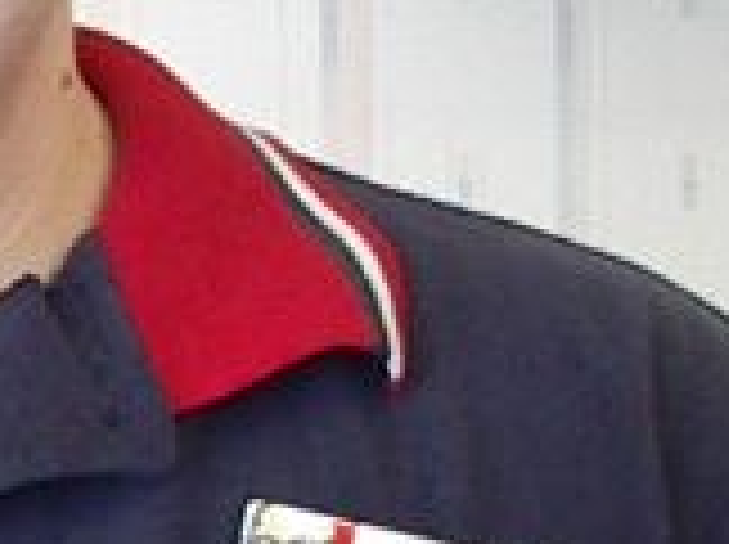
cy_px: 602
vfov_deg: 6.3
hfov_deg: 8.2
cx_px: -522
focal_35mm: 235
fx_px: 4942
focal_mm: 5.8
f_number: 2.6
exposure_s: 1/60
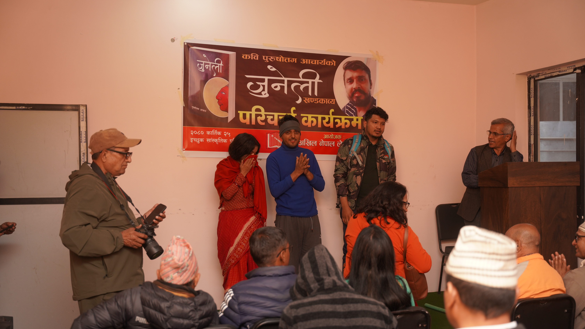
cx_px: 293
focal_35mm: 42
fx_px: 651
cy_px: 183
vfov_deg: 28.3
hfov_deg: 48.4
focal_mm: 40
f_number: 2.8
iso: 640
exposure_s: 1/250
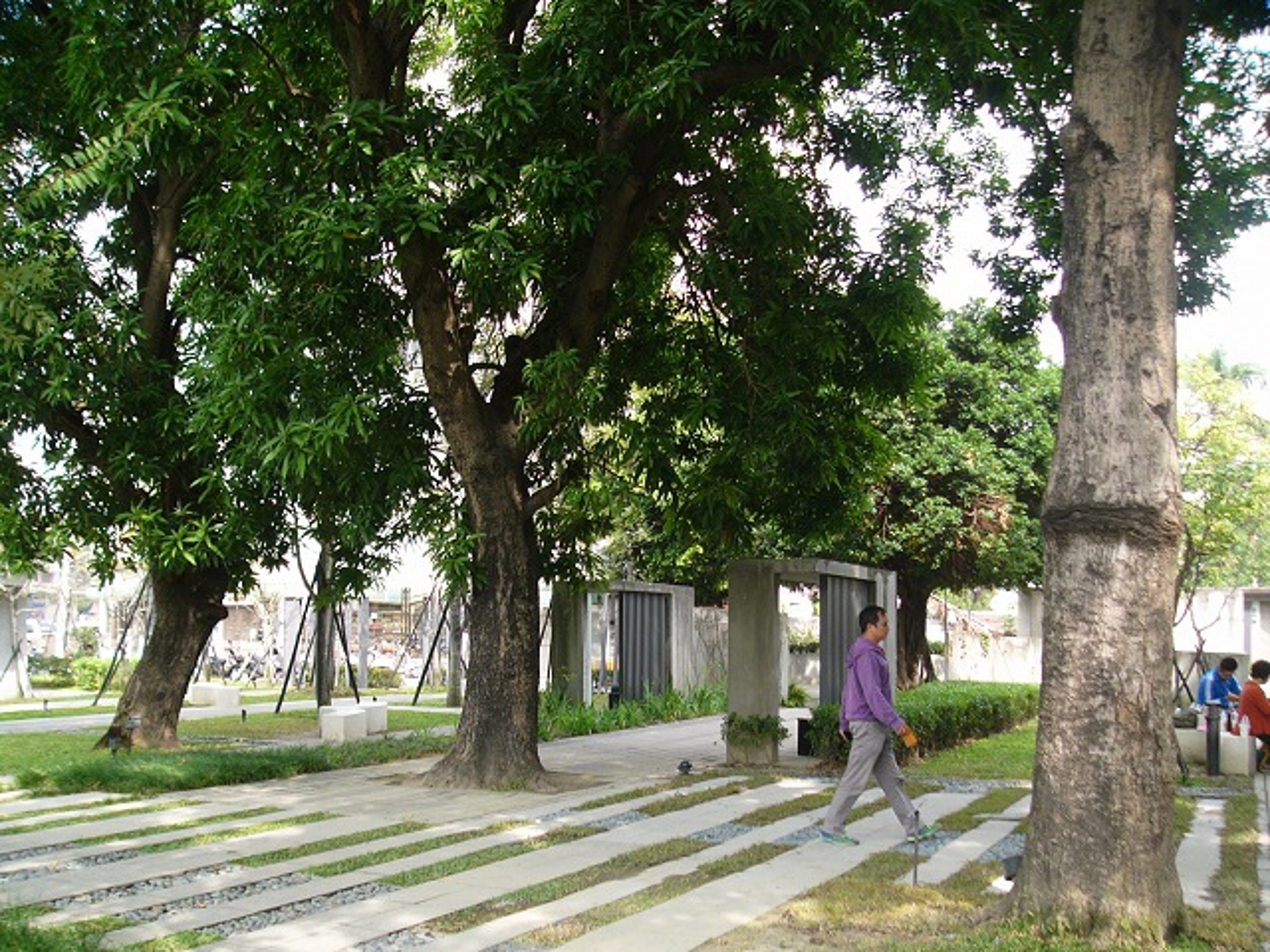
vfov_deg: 39.7
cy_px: 476
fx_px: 1321
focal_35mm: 36
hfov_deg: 51.4
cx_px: 635
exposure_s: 1/100
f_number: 2.8
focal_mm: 6
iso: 50
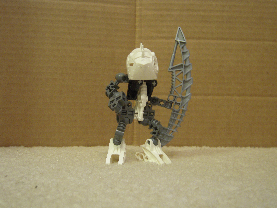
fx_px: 296
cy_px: 104
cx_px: 138
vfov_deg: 38.7
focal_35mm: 37
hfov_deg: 50.1
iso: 400
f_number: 3
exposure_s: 1/10
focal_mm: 6.5
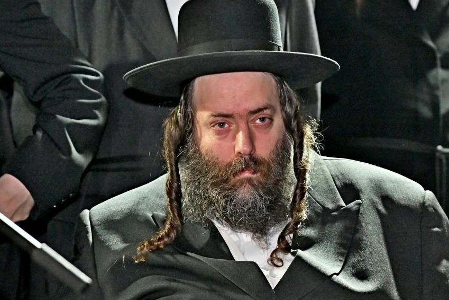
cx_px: 254
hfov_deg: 9.5
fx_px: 2706
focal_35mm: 217
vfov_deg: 6.3
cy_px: 144
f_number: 4
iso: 2000
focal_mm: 120
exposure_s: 1/160
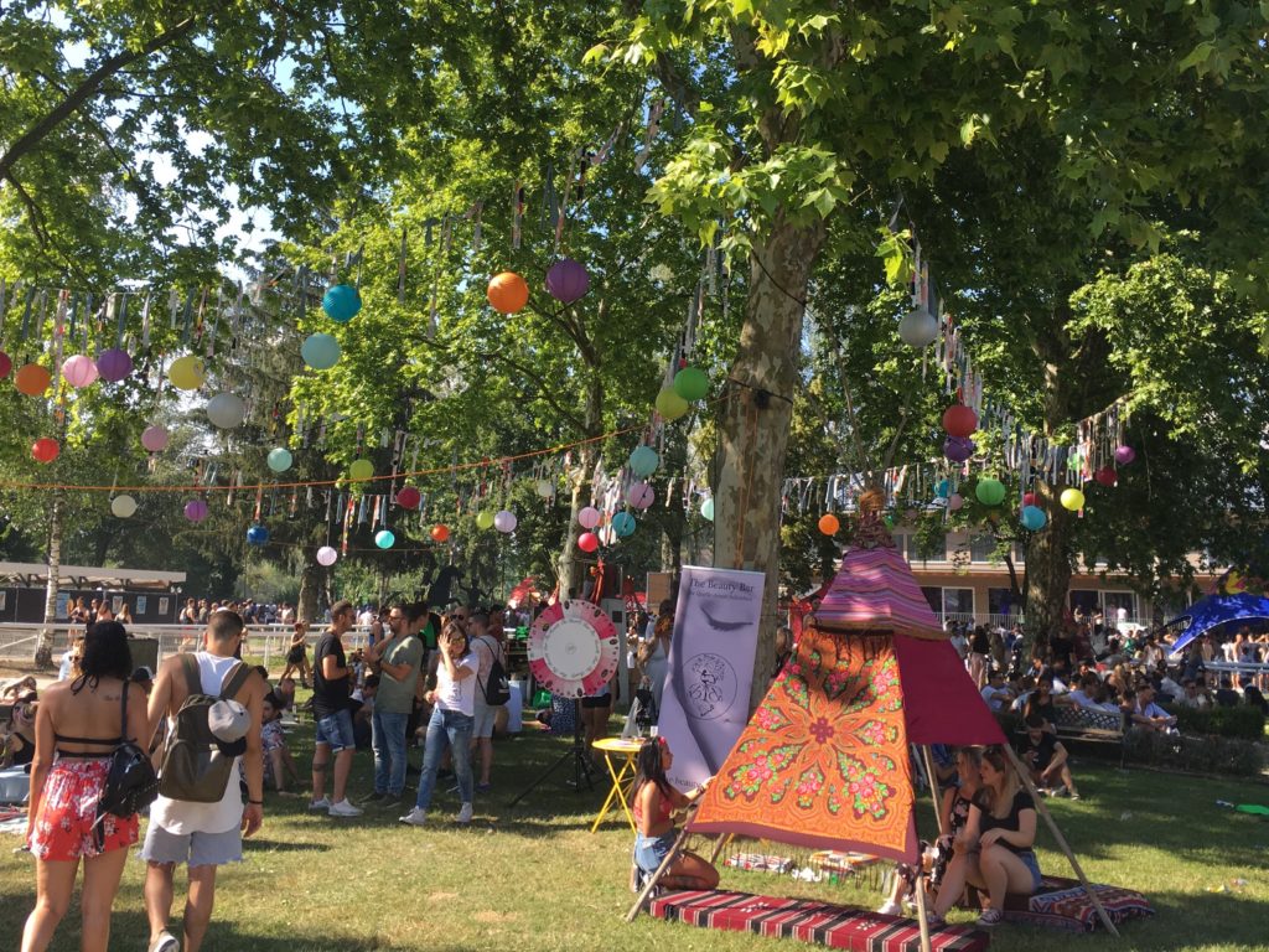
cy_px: 476
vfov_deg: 48.2
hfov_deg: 61.7
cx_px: 634
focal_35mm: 29
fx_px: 1063
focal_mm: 4.15
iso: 25
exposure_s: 1/484
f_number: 2.2
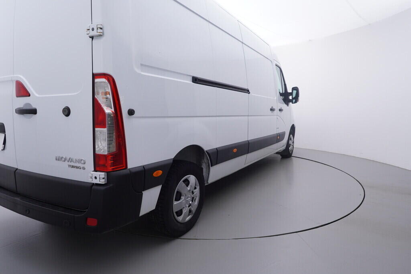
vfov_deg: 56.2
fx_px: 257
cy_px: 137
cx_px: 206
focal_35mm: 22
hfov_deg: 77.3
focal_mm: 15
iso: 200
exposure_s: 1/80
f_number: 5
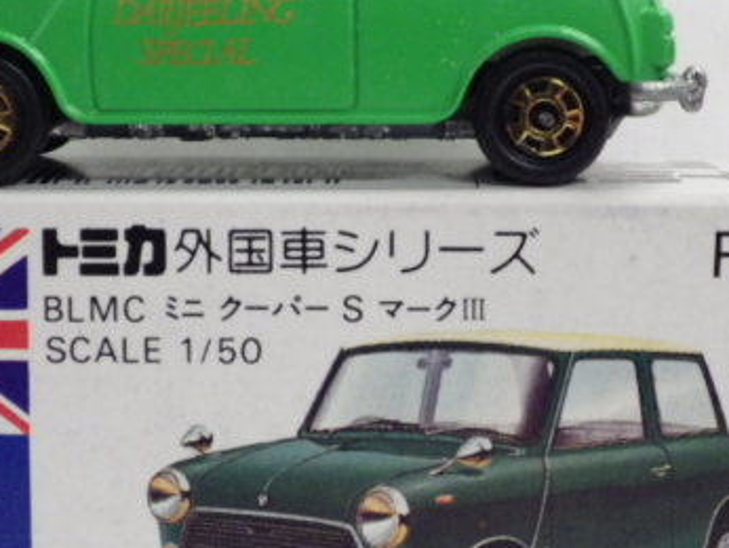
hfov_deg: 18.0
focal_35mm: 109
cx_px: 289
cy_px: 297
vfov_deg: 13.6
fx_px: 2297
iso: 640
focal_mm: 10.7
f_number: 4
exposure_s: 1/60
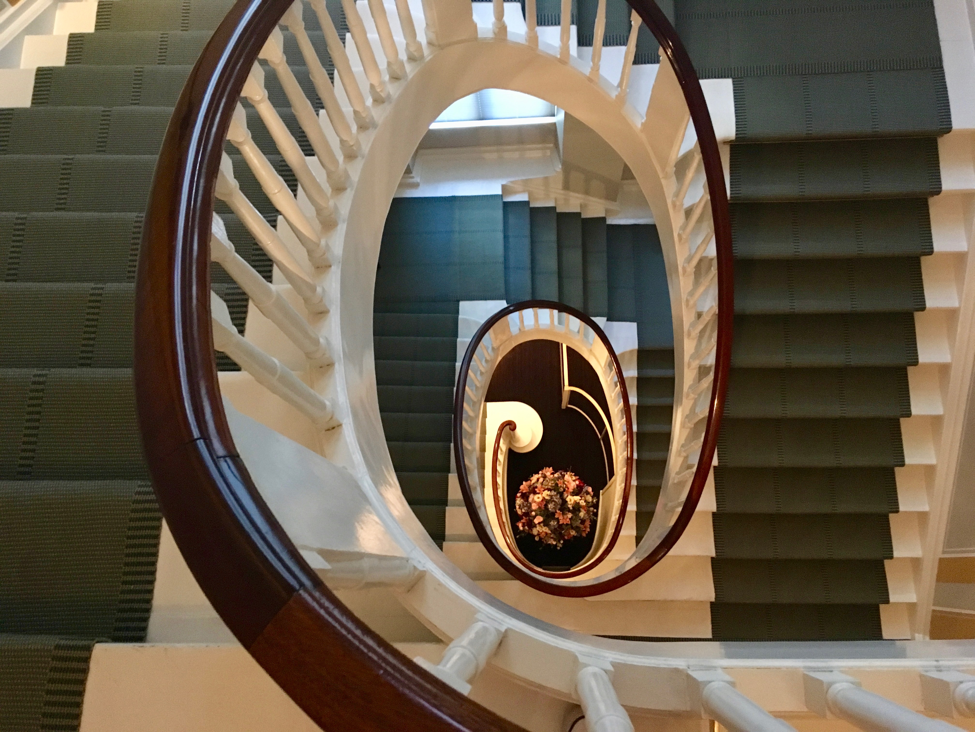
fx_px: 817
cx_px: 488
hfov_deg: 61.7
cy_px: 366
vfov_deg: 48.2
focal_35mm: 29
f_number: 2.2
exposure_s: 1/17
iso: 500
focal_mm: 4.15
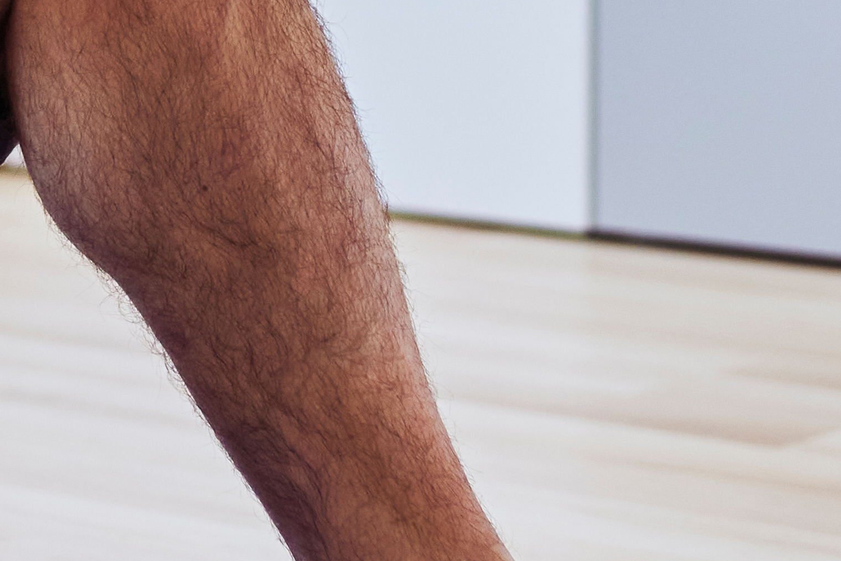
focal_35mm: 184
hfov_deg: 10.8
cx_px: -432
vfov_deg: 7.3
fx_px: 4299
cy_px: -299
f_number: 2
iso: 640
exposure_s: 1/1000
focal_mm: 35
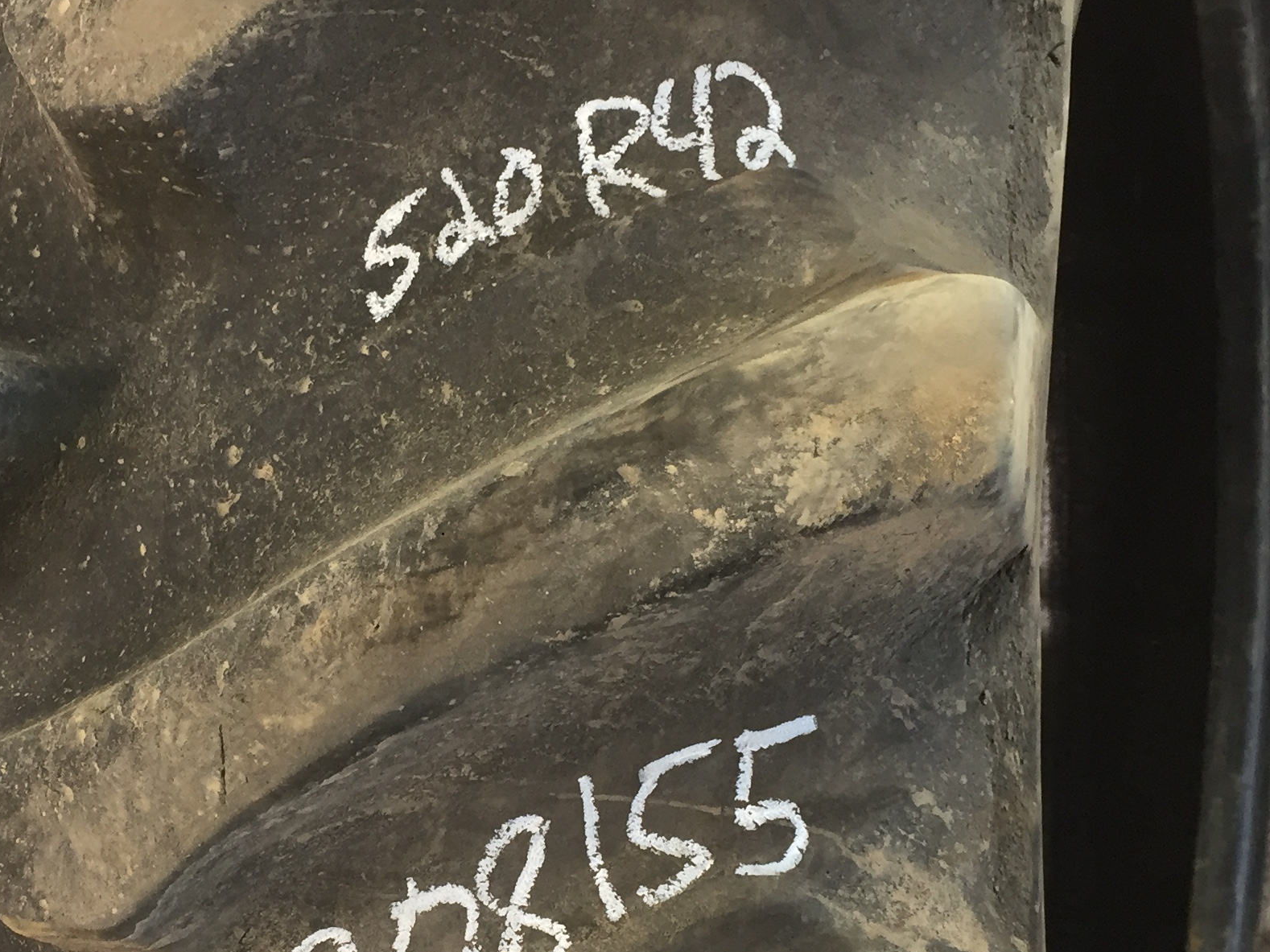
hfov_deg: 31.9
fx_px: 2201
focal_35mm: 60
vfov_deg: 24.2
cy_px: 674
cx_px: 394
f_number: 2.2
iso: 32
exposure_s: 1/30
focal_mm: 4.15
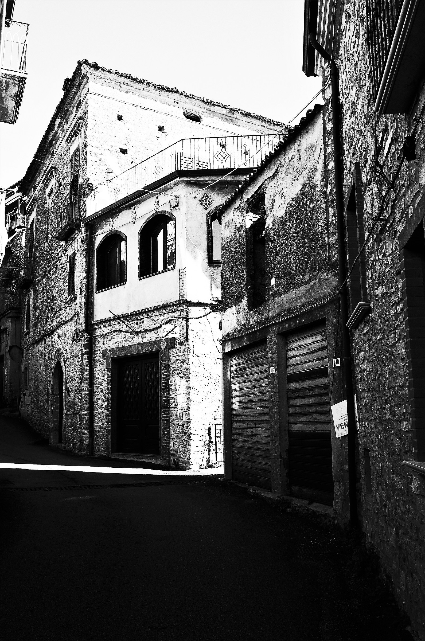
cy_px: 320
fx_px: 622
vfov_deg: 54.5
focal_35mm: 35
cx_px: 212
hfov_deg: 37.7
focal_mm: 18.3
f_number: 5.6
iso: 100
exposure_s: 1/160
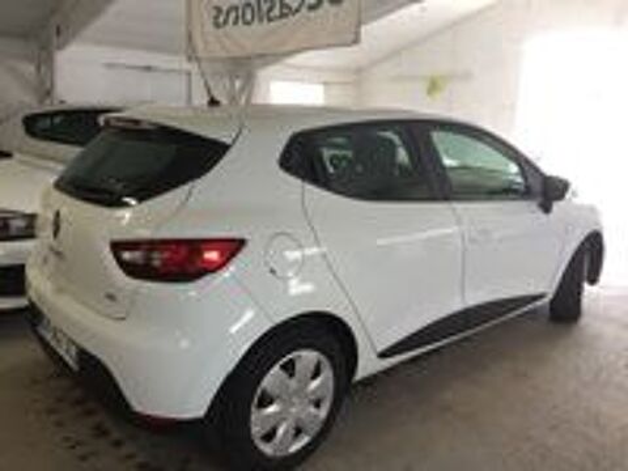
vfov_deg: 48.2
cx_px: 314
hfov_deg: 61.7
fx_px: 526
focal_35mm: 29
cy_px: 236
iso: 40
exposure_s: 1/40
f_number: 2.2
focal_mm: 4.15
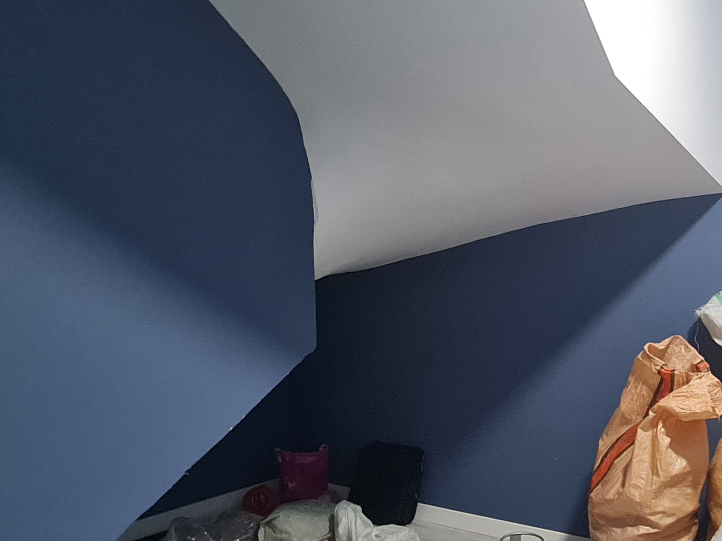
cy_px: 317
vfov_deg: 42.8
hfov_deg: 52.5
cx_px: 554
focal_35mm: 33
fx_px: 688
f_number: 2.2
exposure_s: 1/33
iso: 400
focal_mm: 2.2
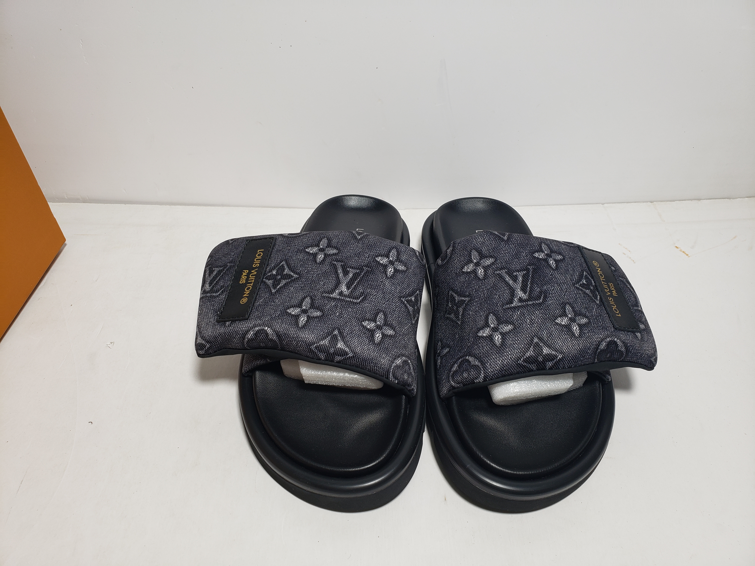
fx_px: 567
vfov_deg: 53.1
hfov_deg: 67.3
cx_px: 378
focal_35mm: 26
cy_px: 283
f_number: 2.4
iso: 50
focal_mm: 4.3
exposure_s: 1/143
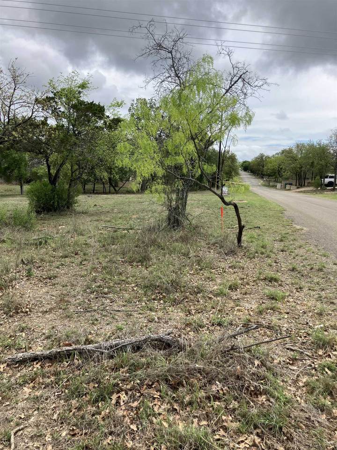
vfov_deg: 63.4
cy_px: 225
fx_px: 363
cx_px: 168
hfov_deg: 49.7
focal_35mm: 28
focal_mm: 3.99
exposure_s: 1/1675
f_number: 1.8
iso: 32
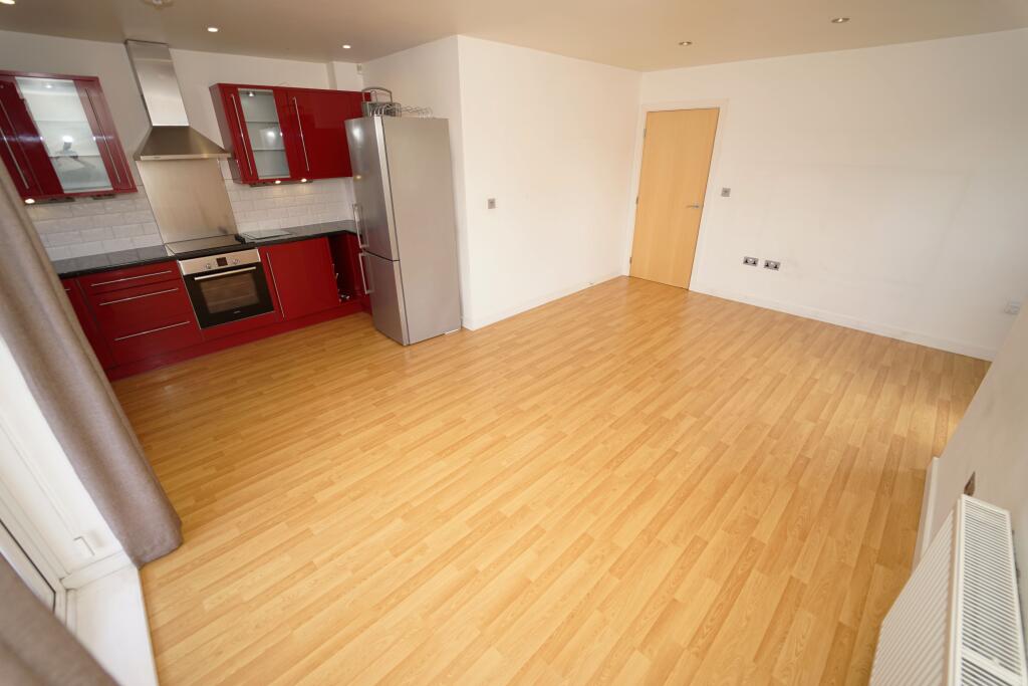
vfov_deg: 81.2
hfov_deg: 104.2
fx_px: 400
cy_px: 343
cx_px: 514
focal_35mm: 14
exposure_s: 1/60
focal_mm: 14
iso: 100
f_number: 2.8
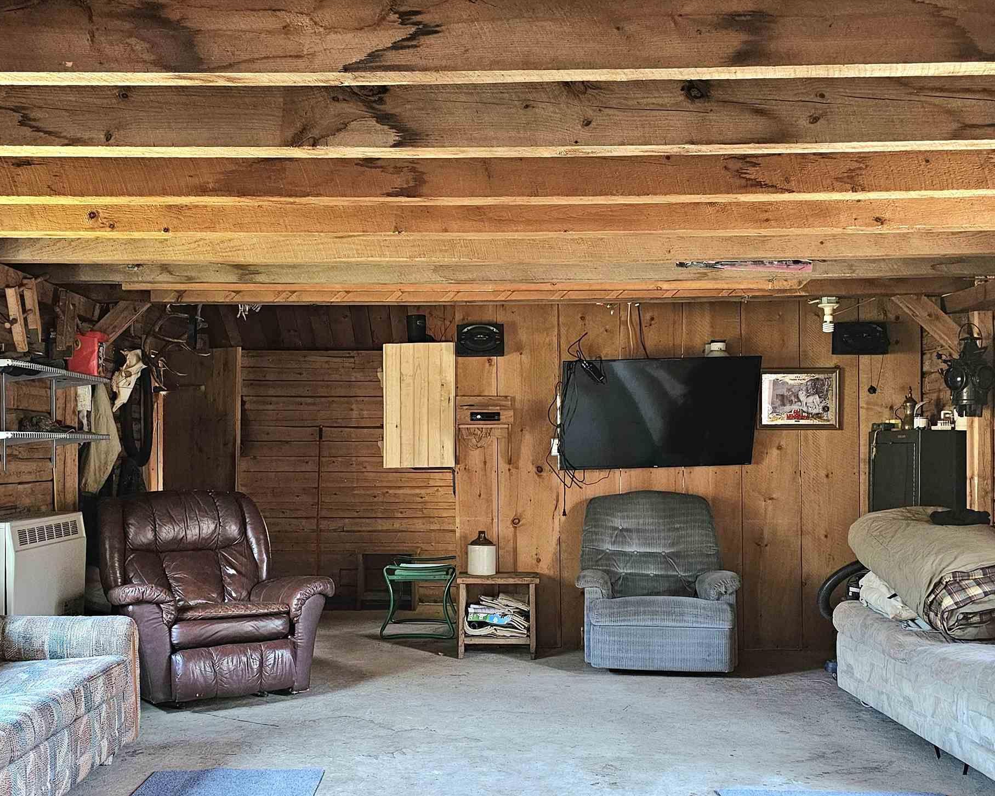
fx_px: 1119
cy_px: 430
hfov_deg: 47.9
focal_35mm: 38
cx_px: 460
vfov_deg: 39.1
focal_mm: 6.3
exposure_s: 1/30
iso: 500
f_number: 1.7
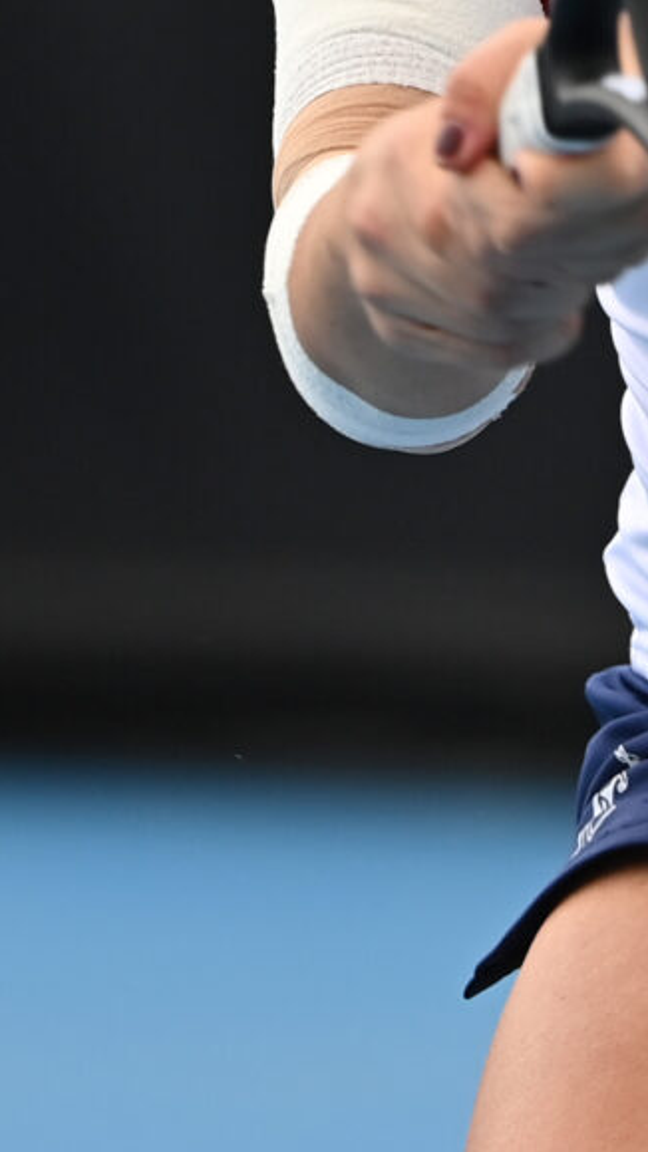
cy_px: -88
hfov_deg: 1.3
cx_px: 664
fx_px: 29678
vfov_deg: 2.2
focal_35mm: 971
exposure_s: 1/2000
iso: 400
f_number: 4
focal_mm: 210
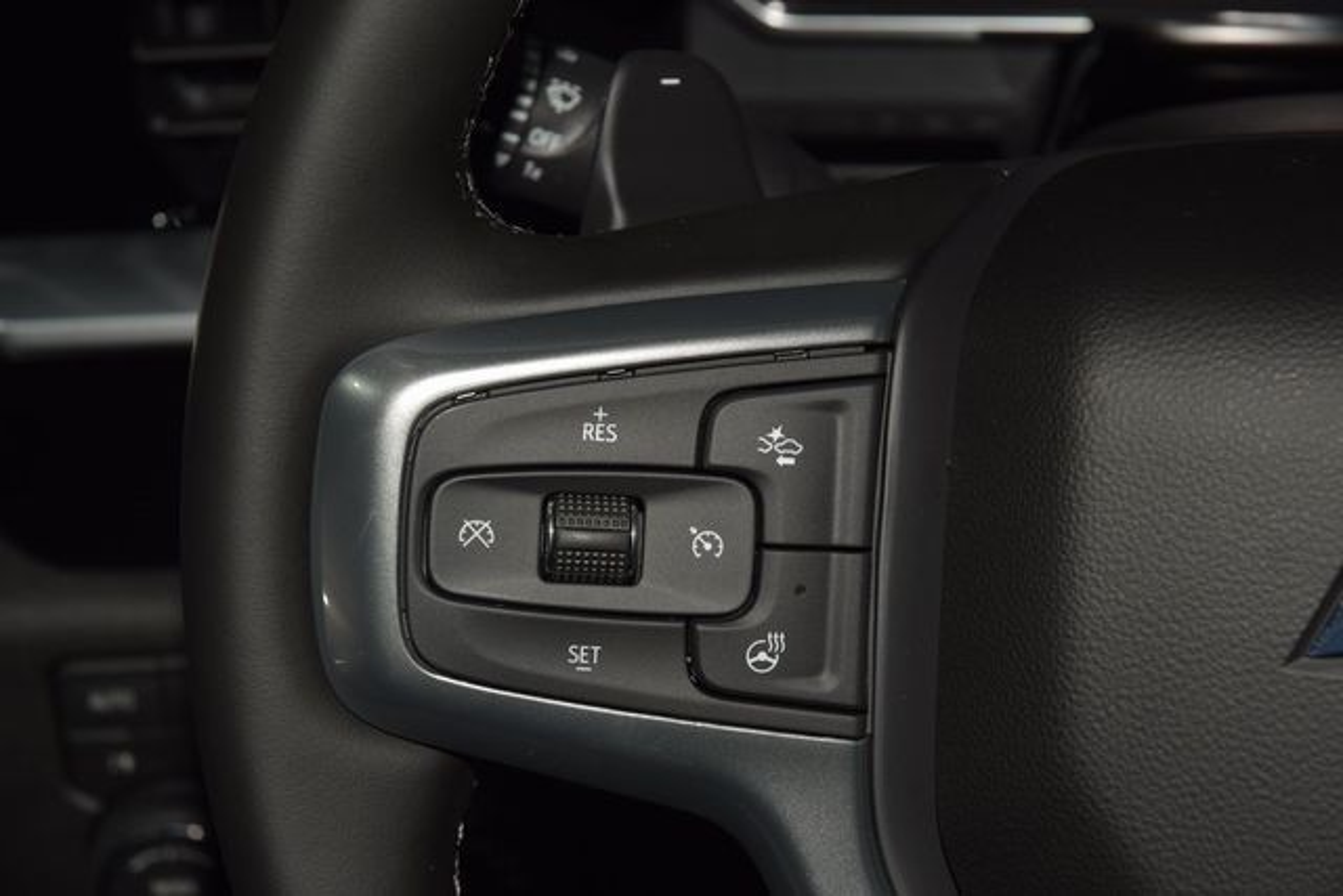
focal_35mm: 105
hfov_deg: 19.5
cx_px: 672
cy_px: 448
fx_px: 3918
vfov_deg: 13.0
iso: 100
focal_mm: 70
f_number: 8
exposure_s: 1/125
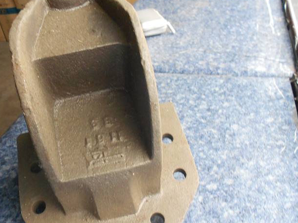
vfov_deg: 41.7
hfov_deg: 53.5
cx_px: 117
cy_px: 123
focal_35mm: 34
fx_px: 293
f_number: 3.2
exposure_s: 1/30
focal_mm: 4.6
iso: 250
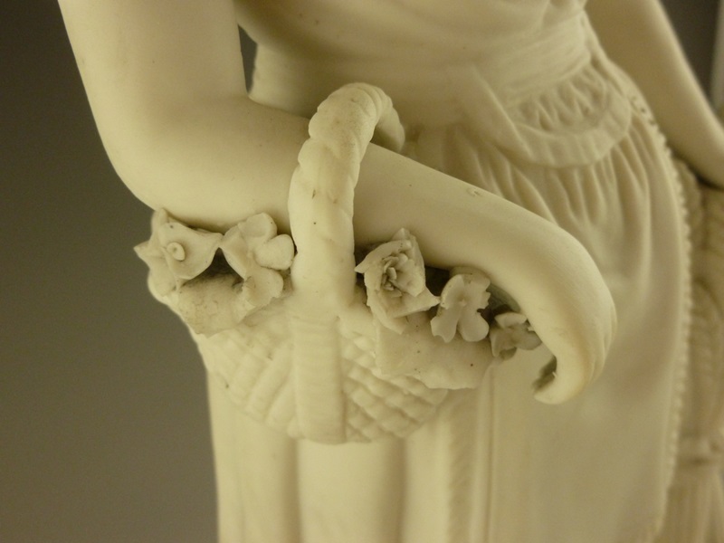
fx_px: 669
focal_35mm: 32
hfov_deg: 56.8
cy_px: 272
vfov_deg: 44.2
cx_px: 362
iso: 400
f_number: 3.5
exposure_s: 1/800
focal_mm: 5.7
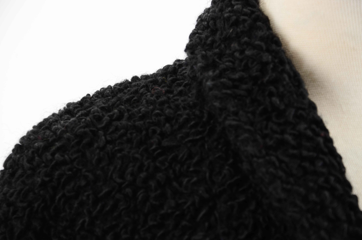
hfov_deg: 13.1
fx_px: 1580
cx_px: 181
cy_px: 120
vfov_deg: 8.7
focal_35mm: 158
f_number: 7.1
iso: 160
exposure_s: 1/80
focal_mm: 105
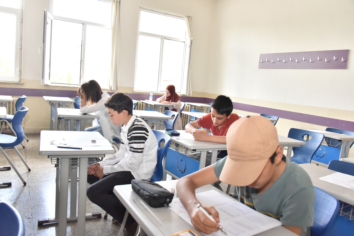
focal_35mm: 28
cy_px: 118
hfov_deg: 65.5
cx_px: 177
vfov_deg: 46.4
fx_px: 275
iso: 6400
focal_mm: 28
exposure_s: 1/200
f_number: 7.1
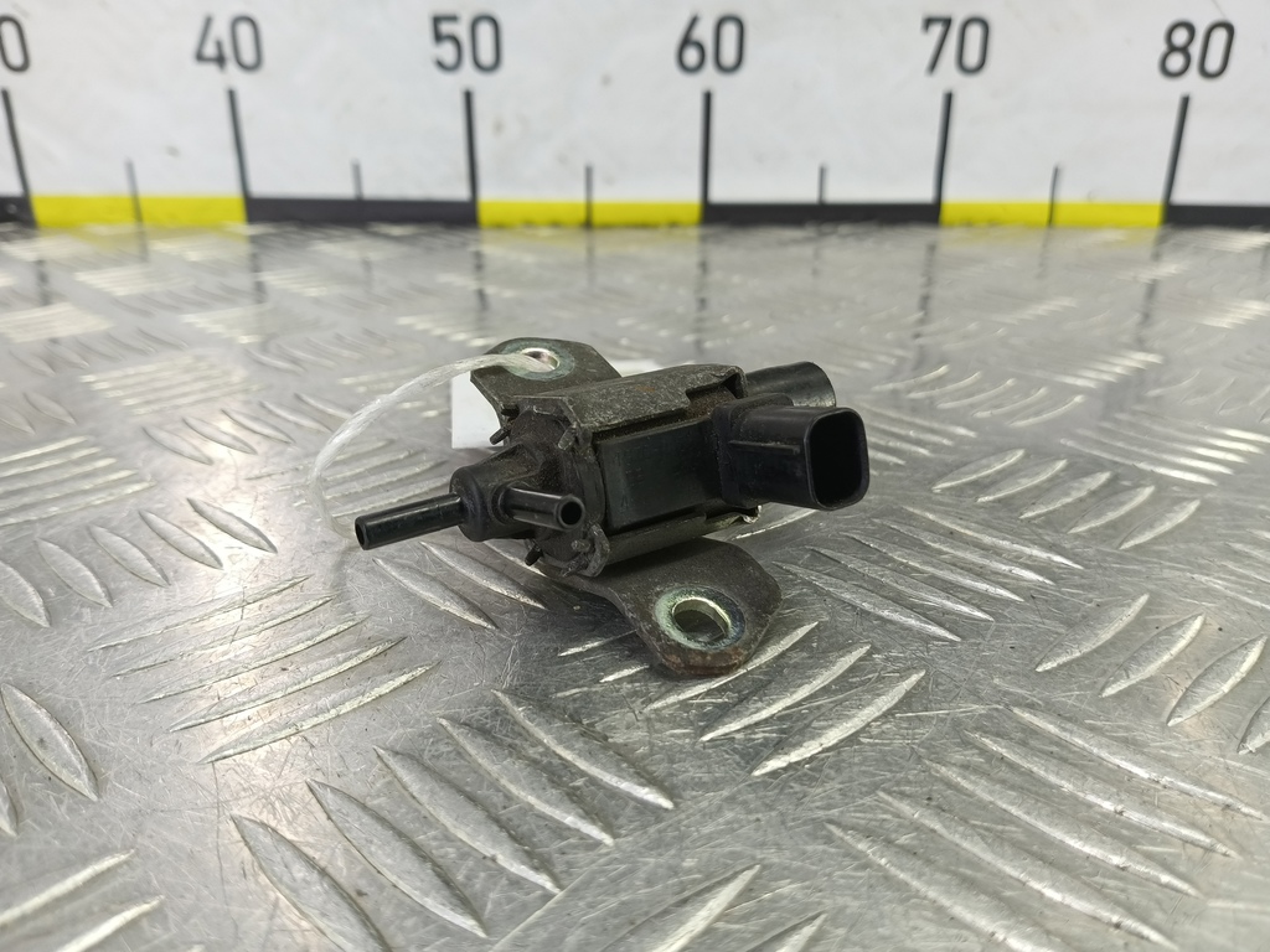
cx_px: 635
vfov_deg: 58.9
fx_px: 844
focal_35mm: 23
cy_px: 476
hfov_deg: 73.9
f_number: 1.6
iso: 143
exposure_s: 1/50
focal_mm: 4.11
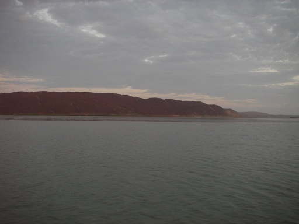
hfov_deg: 49.0
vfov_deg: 37.7
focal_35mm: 38
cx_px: 150
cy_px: 112
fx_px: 328
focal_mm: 6.3
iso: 100
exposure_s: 1/30
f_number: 3.3
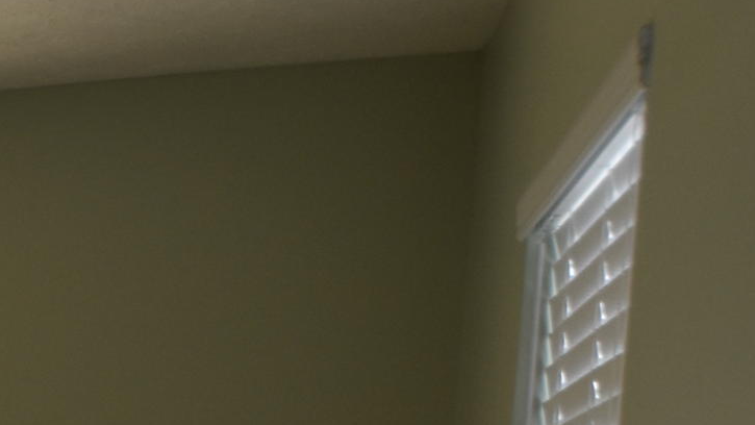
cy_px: 986
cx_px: -672
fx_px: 2082
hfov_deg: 16.5
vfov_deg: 10.3
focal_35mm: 104
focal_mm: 16
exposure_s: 1/160
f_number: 6.3
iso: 400
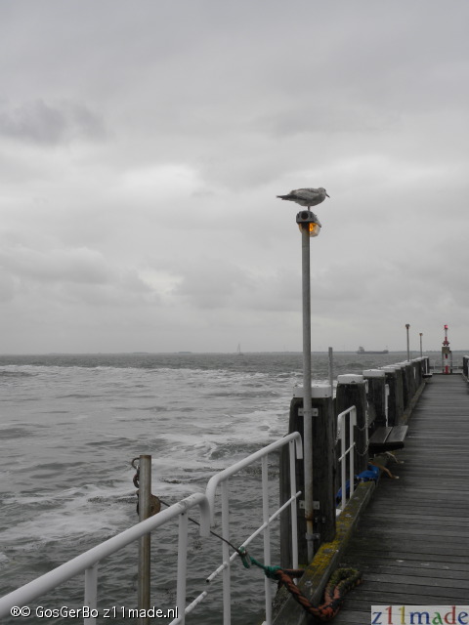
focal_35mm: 46
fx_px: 831
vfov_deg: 41.2
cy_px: 312
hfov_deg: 31.5
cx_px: 234
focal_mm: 8.2
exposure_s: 1/314
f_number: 5
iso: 64
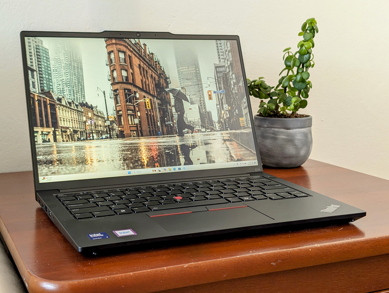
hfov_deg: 38.9
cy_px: 146
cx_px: 194
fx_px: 551
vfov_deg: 29.7
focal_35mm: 49
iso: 43
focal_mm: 6.9
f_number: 1.68
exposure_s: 1/24
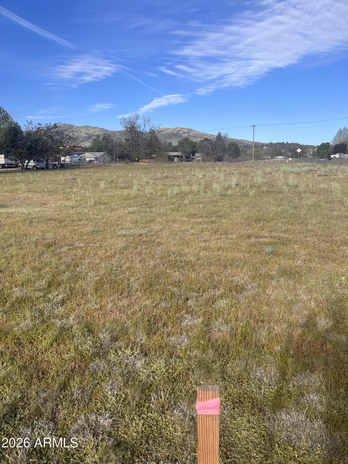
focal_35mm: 26
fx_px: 349
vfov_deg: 67.3
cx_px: 174
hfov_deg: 53.1
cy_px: 232
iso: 50
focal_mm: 5.1
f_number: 1.6
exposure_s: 1/2463
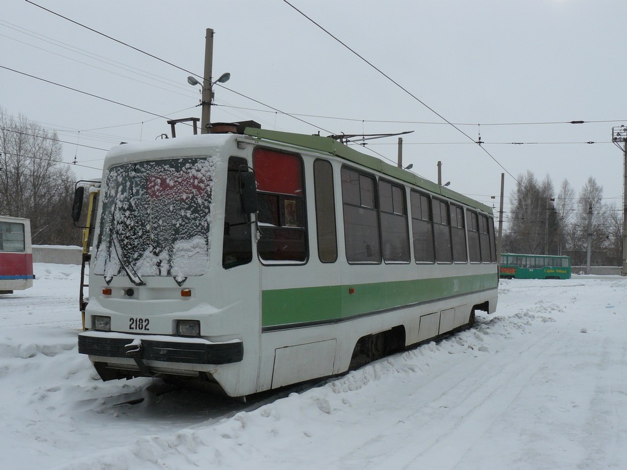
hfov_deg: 51.4
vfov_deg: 39.7
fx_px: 652
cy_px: 235
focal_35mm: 36
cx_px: 314
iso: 100
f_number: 5.6
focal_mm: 6
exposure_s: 1/400
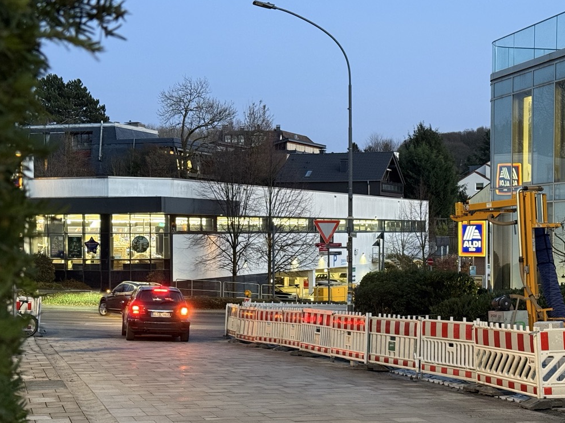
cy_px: 249
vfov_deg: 23.6
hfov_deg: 31.1
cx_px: 331
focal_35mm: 62
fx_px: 1012
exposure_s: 1/33
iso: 320
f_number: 1.78
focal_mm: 6.76
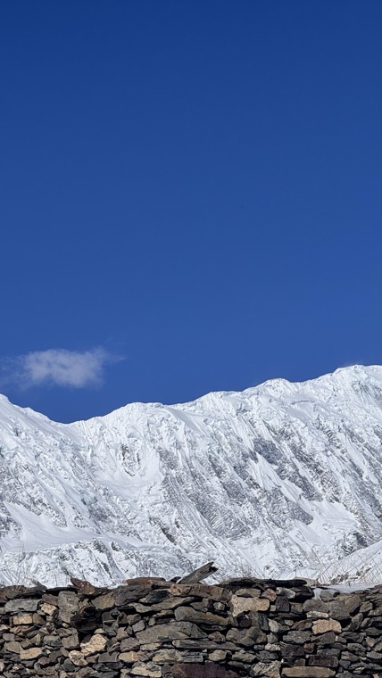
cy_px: 339
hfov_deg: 10.6
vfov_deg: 18.9
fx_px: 2033
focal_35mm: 113
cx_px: -58
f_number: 2.8
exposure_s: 1/2538
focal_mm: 9
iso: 16
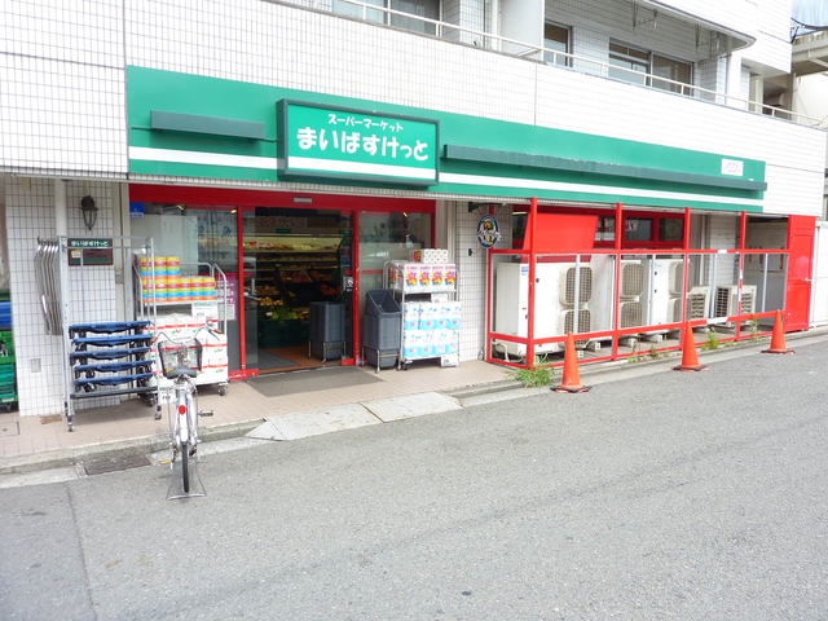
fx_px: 598
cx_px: 414
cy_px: 310
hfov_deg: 69.4
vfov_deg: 54.9
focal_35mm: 25
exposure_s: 1/160
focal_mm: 4.1
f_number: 4
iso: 80
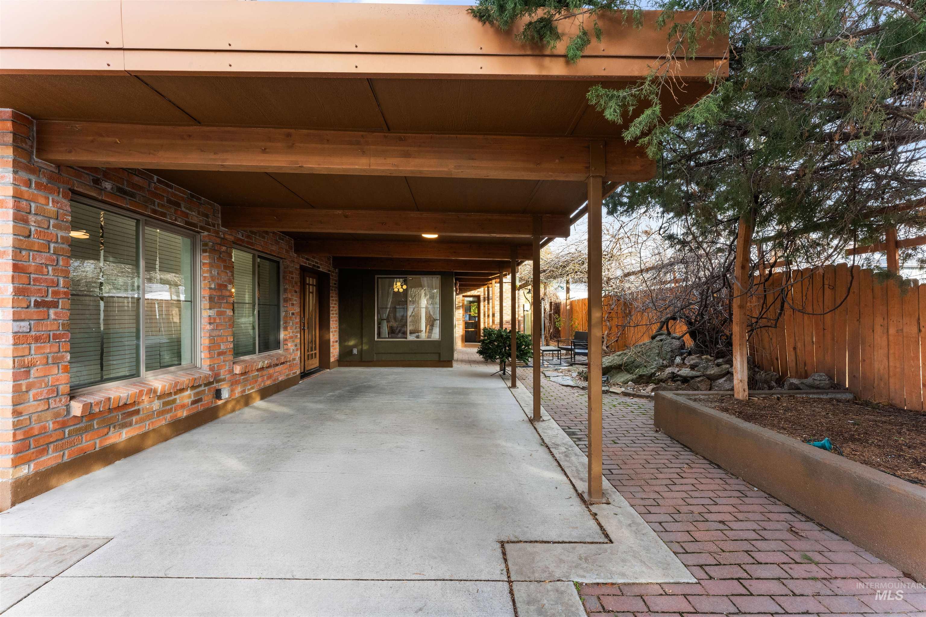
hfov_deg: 104.3
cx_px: 463
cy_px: 308
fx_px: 360
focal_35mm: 14
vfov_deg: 81.2
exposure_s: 1/30
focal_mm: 14
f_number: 11
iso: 800
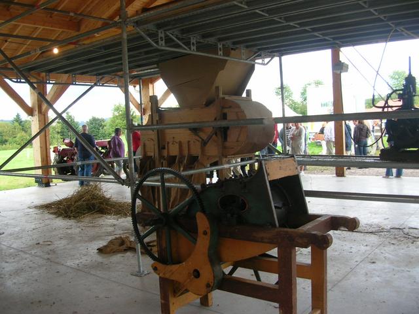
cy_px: 157
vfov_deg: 40.7
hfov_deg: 52.6
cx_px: 210
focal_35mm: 35
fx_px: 424
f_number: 2.8
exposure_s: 1/30
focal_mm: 5.8
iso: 50
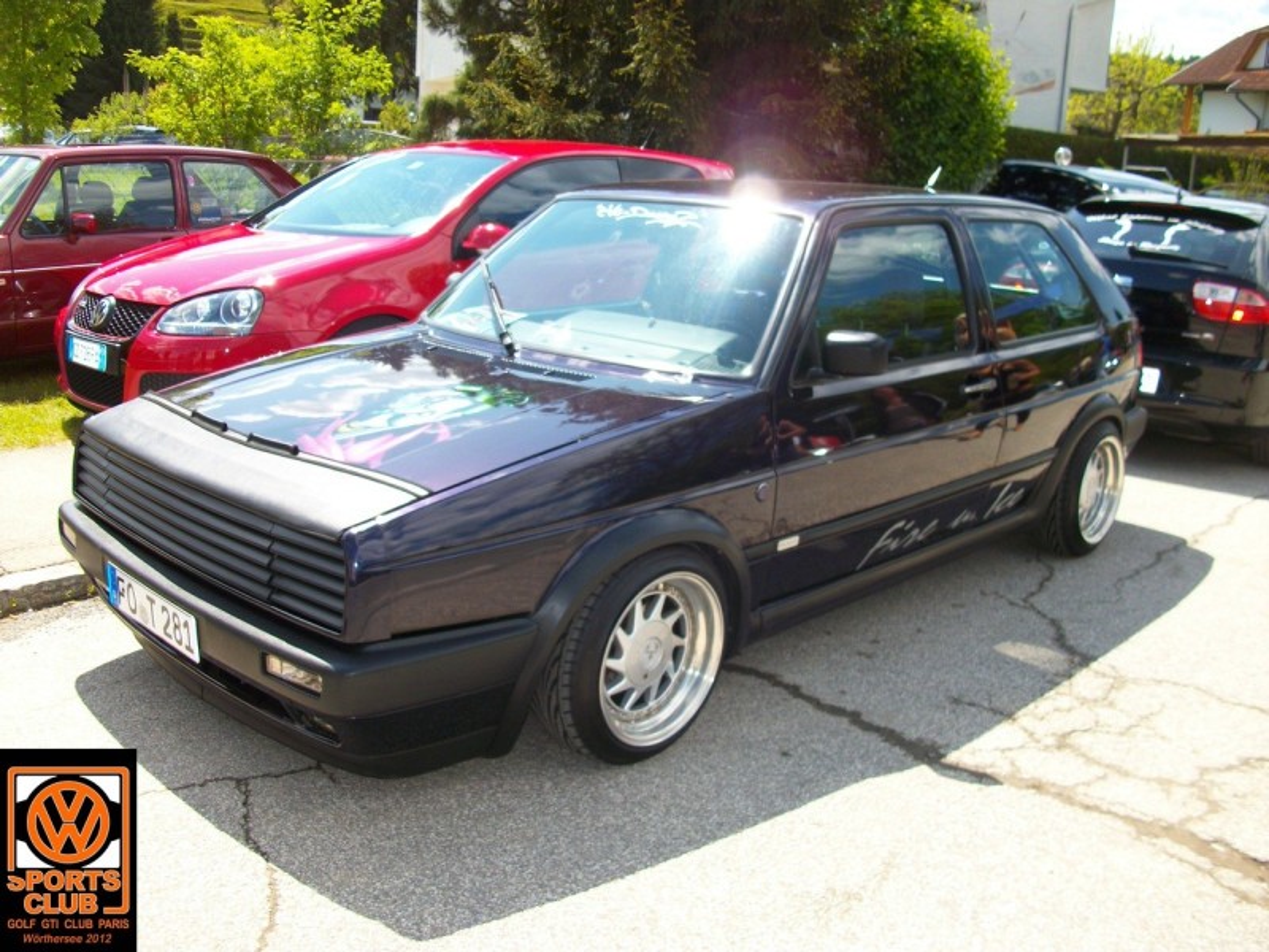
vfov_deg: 41.8
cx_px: 634
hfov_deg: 54.0
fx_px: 1246
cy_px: 476
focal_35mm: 34
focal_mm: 5.7
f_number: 2.9
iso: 80
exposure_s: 1/492
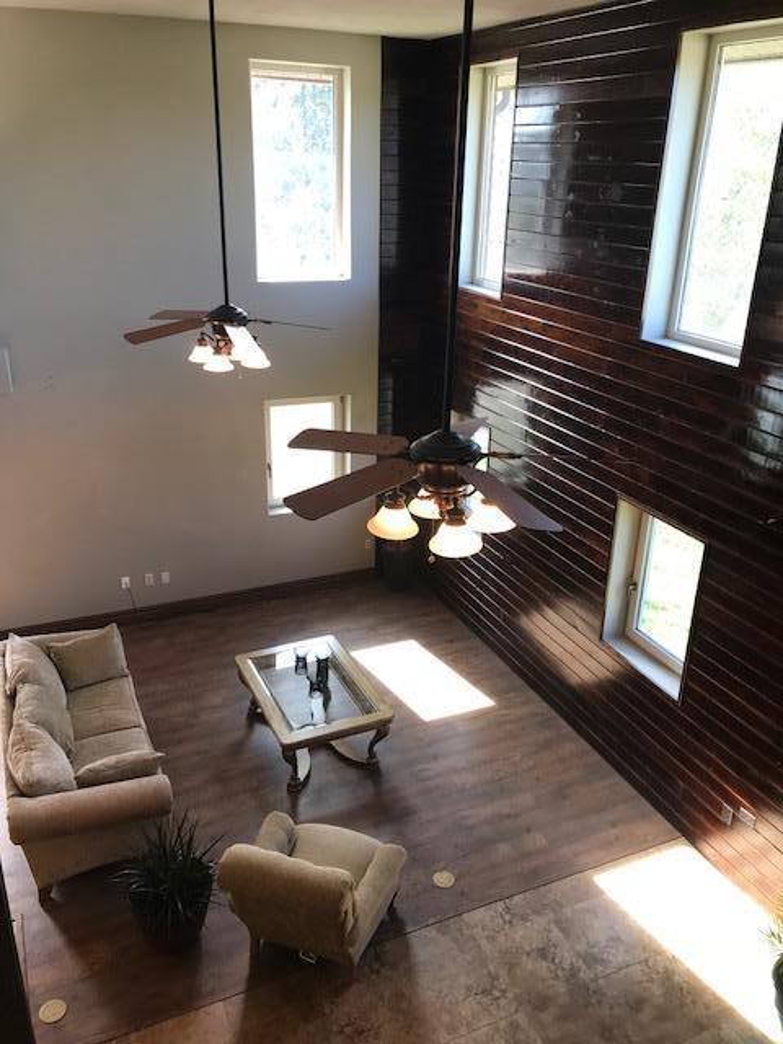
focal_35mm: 28
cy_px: 522
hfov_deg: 49.7
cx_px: 392
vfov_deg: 63.4
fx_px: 844
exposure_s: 1/40
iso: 25
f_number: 1.8
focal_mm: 3.99
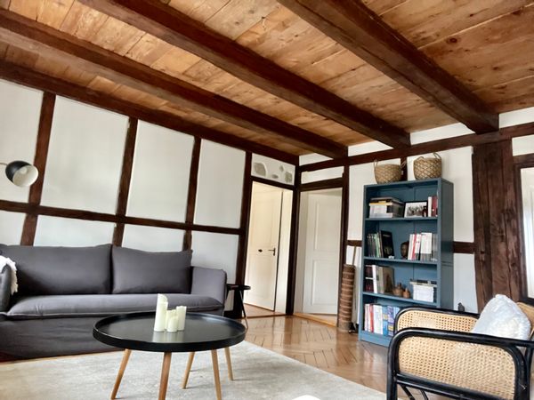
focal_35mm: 23
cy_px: 200
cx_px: 267
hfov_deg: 73.9
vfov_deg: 58.9
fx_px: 355
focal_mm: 2.71
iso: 640
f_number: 2.2
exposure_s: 1/30
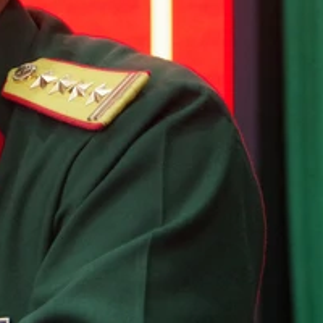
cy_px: 94
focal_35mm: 244
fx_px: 2576
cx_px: -151
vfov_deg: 7.2
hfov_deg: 7.1
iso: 3200
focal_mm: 48
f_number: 4.5
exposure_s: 1/100
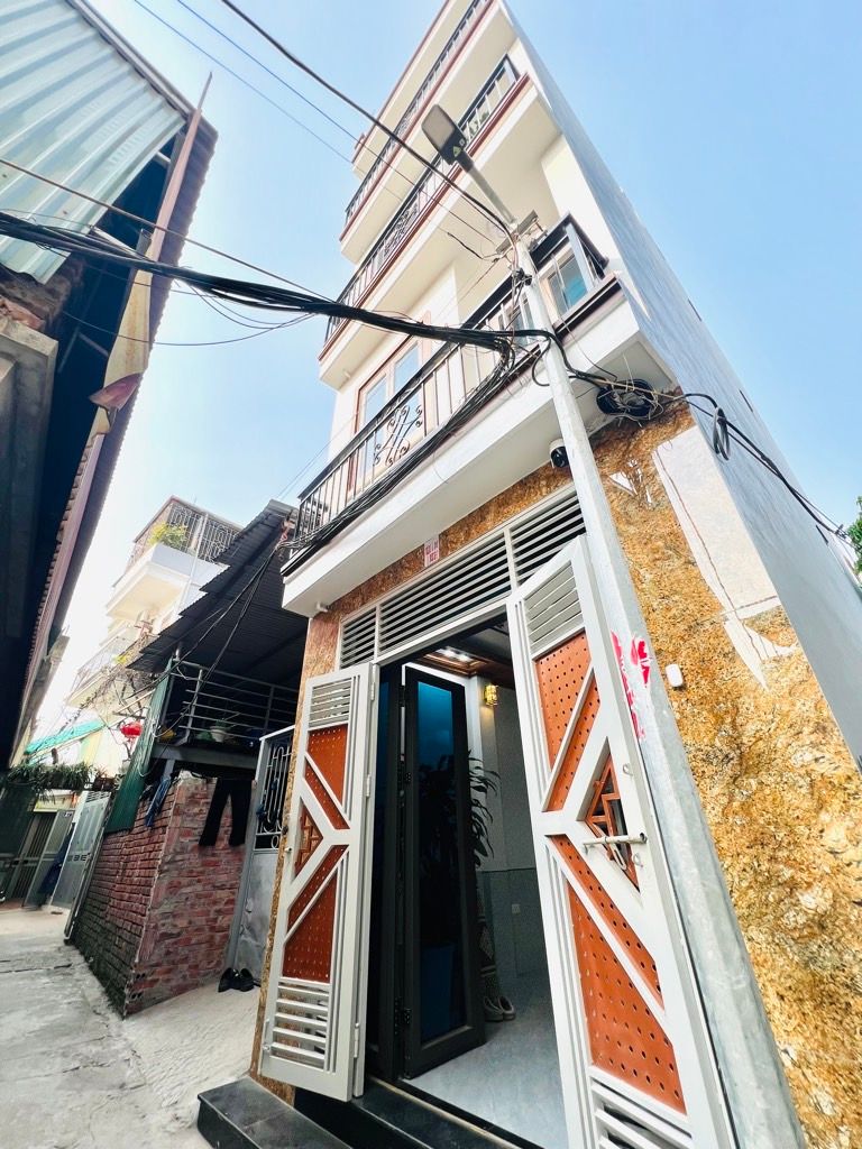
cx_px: 431
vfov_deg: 106.2
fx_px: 432
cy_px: 574
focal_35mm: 13
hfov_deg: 89.9
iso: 32
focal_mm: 1.57
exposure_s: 1/424
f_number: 1.8
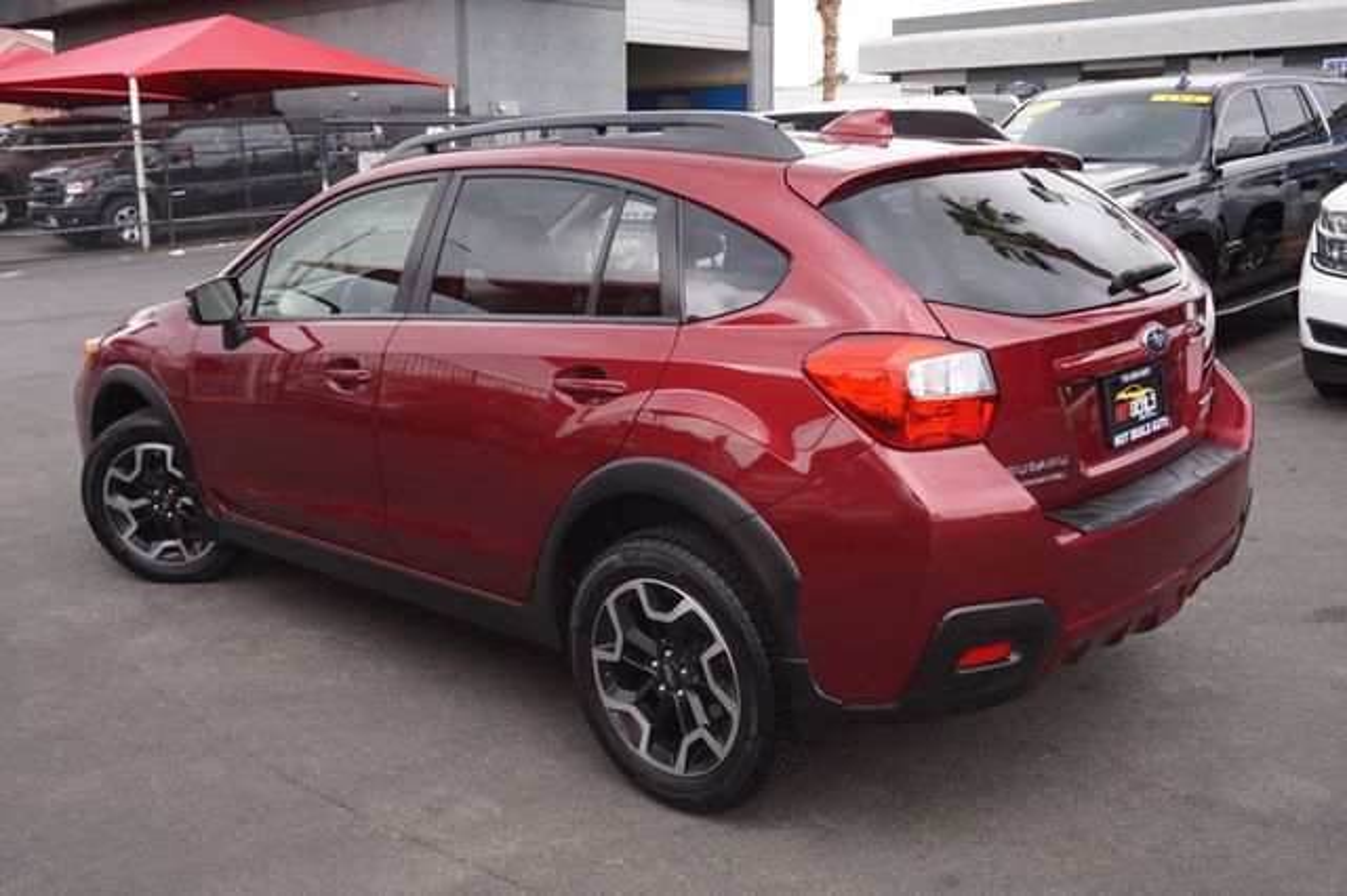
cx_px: 674
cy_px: 448
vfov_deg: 38.3
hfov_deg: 55.1
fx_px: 1290
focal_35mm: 34
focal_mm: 23
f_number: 6.3
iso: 100
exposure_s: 1/80
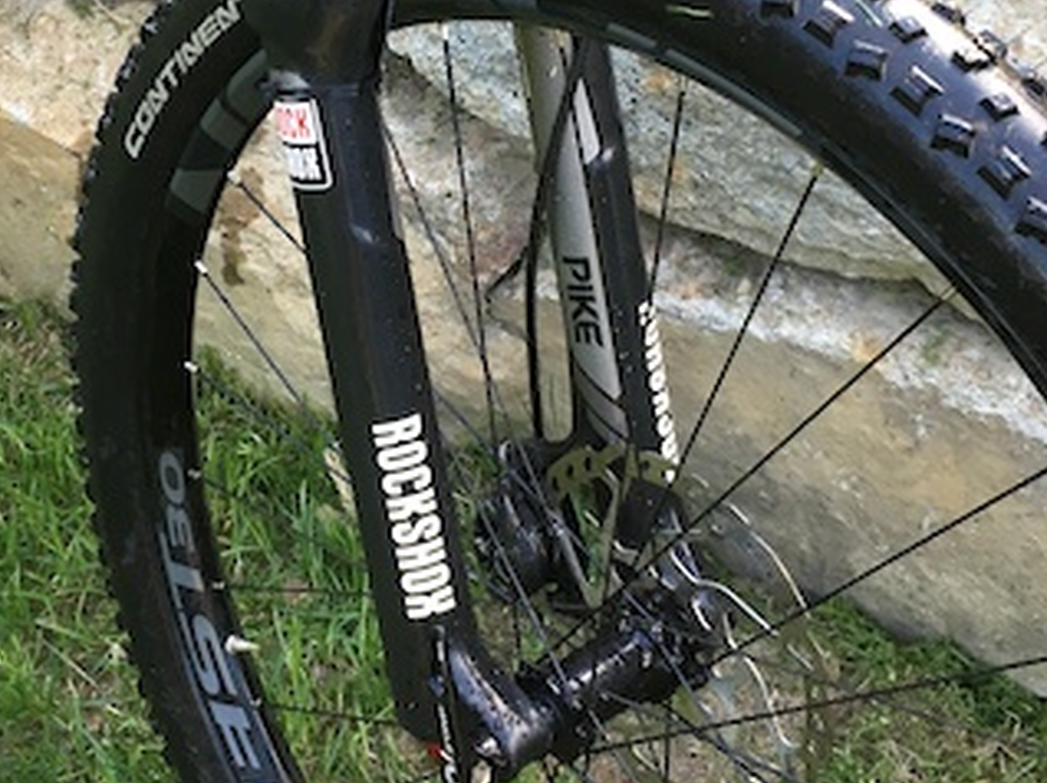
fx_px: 2206
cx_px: 356
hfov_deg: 26.6
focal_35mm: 73
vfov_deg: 19.6
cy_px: 20
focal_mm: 4.15
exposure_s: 1/40
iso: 25
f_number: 2.2
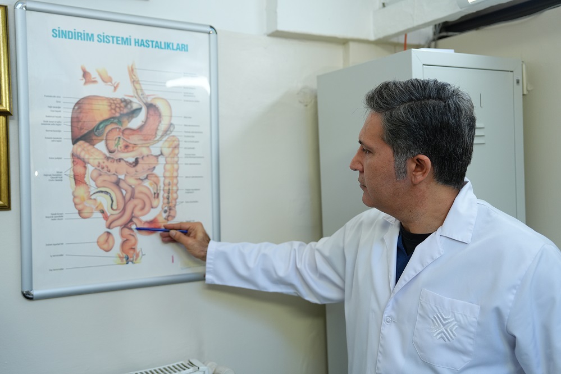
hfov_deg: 51.9
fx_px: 577
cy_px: 187
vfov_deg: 35.9
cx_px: 280
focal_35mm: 37
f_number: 2.8
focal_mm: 37
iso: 640
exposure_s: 1/125
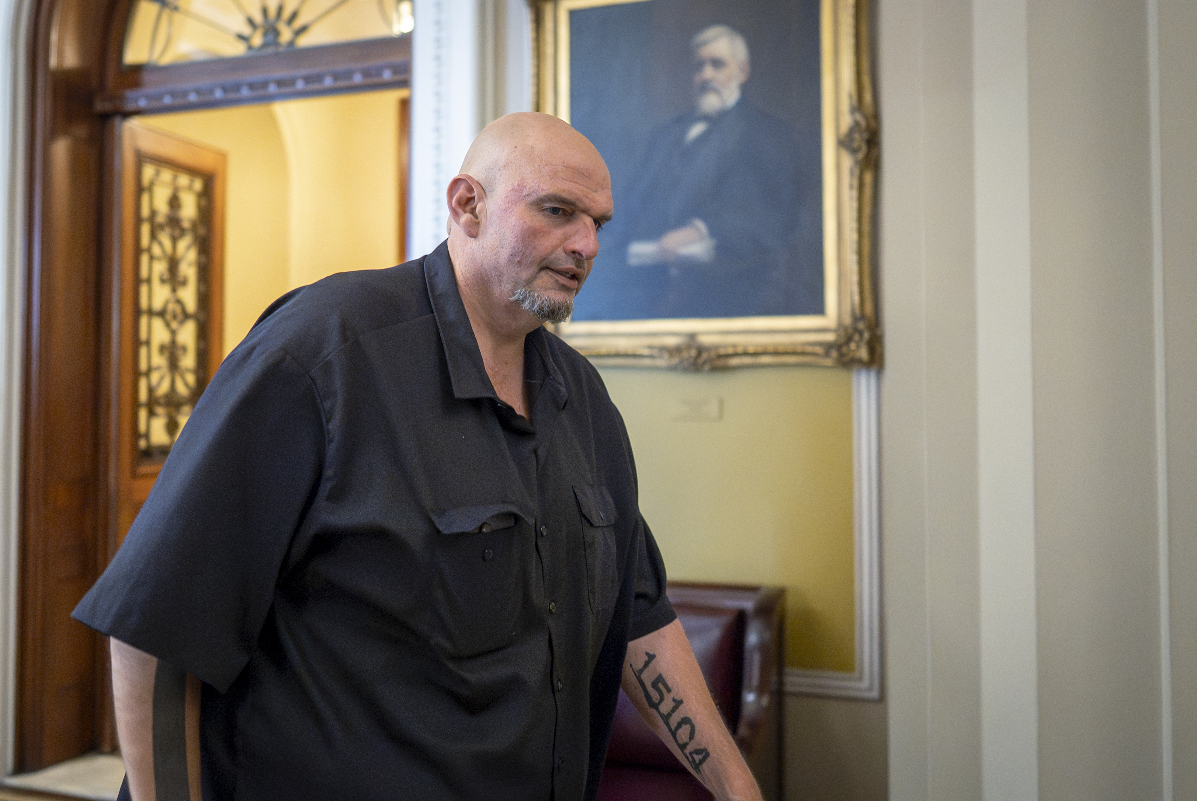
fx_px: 1198
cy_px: 400
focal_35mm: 36
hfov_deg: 53.1
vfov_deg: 36.9
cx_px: 598
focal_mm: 24
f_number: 1.4
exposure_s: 1/400
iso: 6400
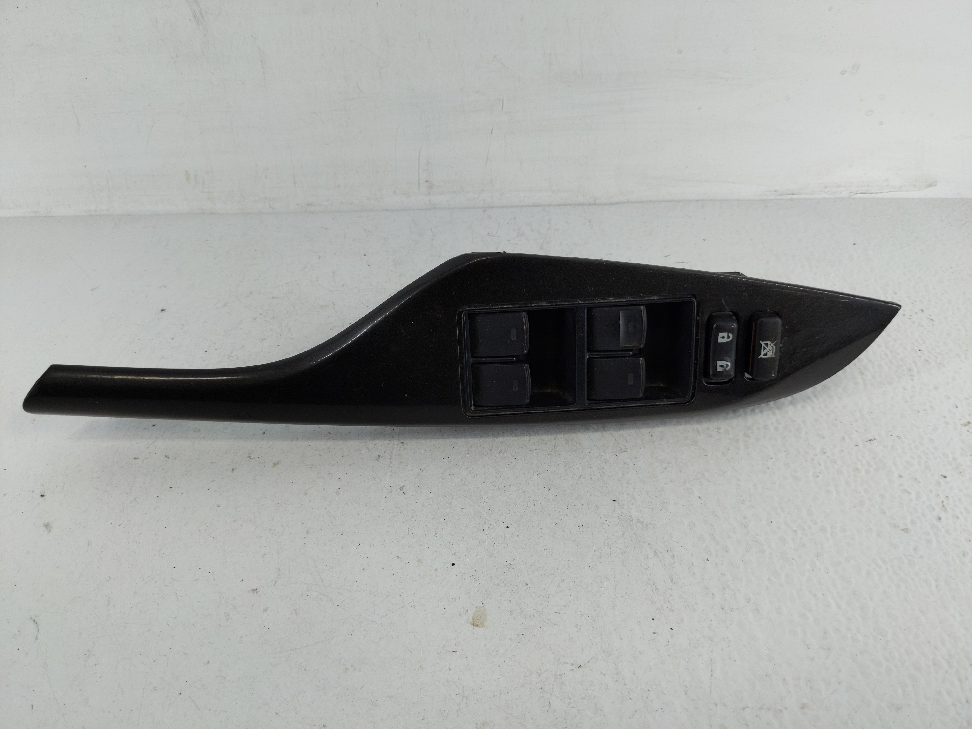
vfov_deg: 54.9
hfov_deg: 69.4
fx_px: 702
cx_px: 486
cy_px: 364
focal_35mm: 25
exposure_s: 1/122
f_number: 1.73
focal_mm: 4.38
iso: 57
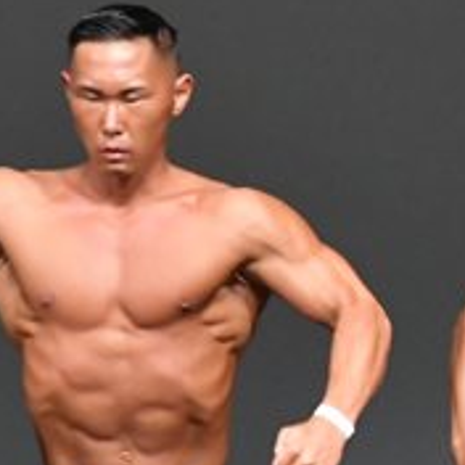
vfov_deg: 1.5
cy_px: 539
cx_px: 910
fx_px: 17903
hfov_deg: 1.5
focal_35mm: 1178
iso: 5000
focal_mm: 210
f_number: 5.6
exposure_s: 1/400
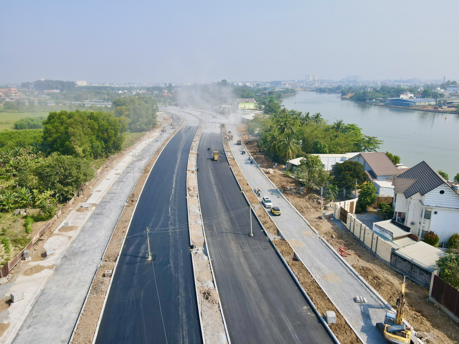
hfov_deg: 71.6
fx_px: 318
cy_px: 172
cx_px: 230
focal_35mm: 24
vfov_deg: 56.8
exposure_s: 1/725
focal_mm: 4.5
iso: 100
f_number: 2.8
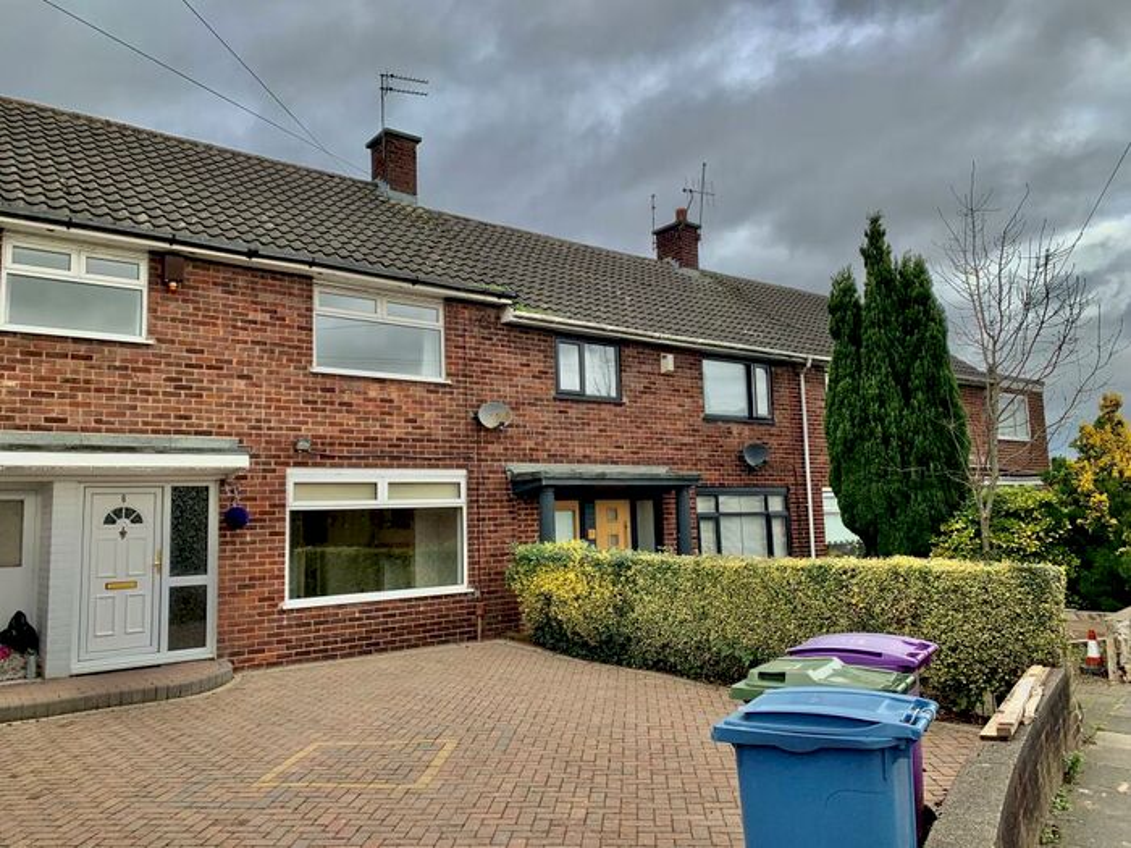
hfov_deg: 67.3
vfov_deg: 53.1
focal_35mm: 26
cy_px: 424
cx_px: 566
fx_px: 849
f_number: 1.8
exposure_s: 1/396
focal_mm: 4.25
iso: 25
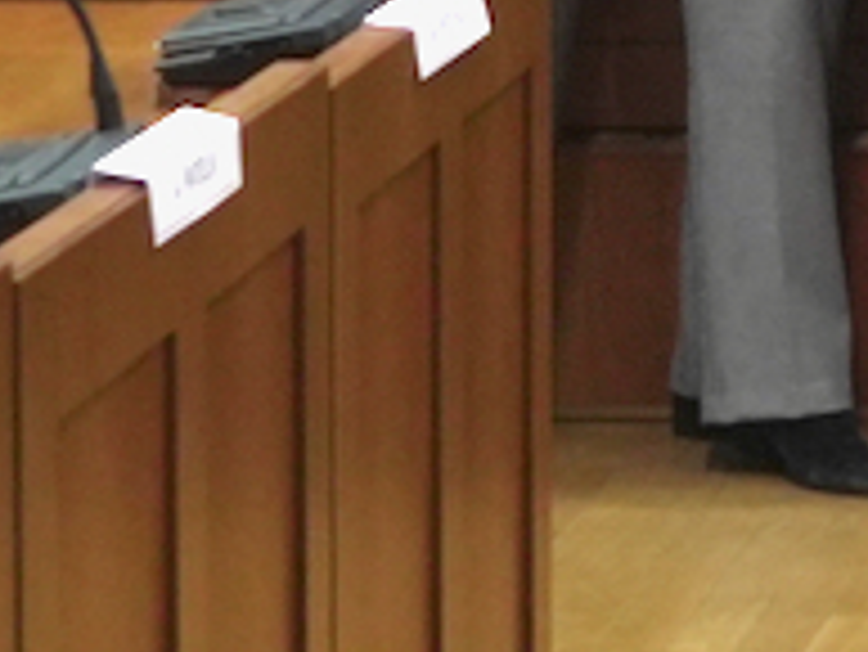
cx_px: 1965
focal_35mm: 255
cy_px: -886
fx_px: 6398
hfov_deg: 7.3
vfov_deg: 5.6
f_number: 5
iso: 1250
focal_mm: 27
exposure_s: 1/40
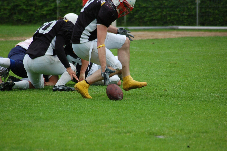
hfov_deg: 7.1
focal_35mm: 292
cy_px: 76
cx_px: 114
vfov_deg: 4.7
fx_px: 1841
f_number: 5
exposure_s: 1/1000
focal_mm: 195
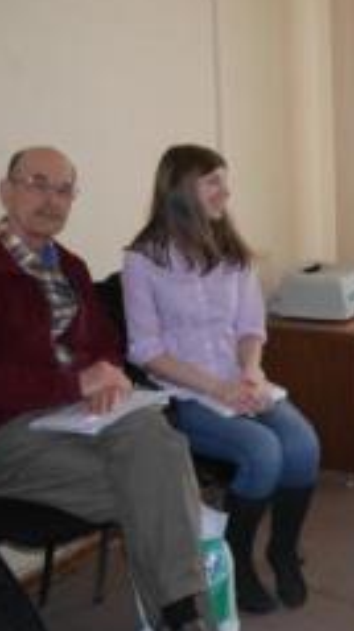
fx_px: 1054
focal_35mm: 63
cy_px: 323
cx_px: 421
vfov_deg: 33.3
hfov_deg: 18.1
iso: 1600
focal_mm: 20
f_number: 3.5
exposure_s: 1/320
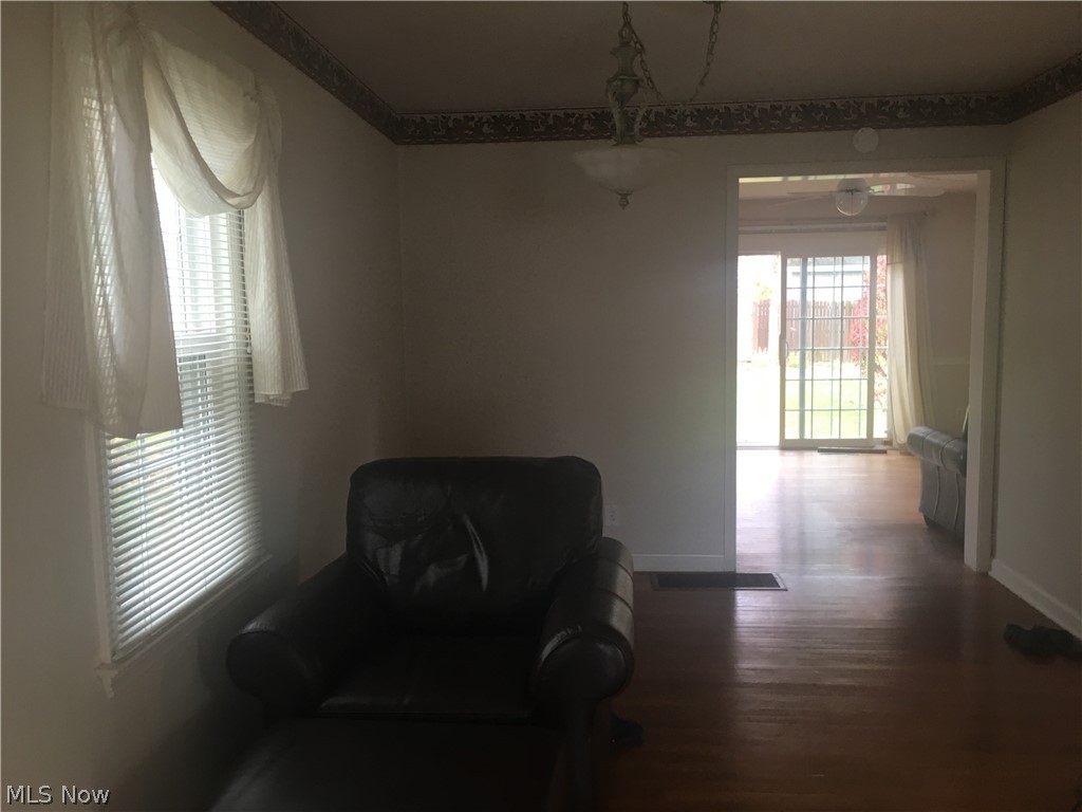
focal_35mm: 29
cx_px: 541
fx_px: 906
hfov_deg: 61.7
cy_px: 406
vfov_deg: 48.2
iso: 25
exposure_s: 1/15
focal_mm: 4.15
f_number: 2.2
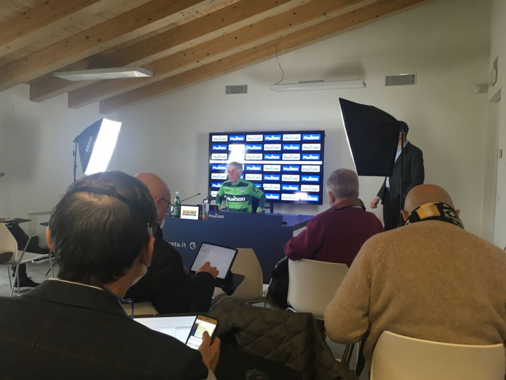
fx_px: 424
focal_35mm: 29
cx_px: 253
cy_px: 190
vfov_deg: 48.2
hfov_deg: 61.6
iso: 80
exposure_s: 1/33
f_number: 2.2
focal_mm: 4.15
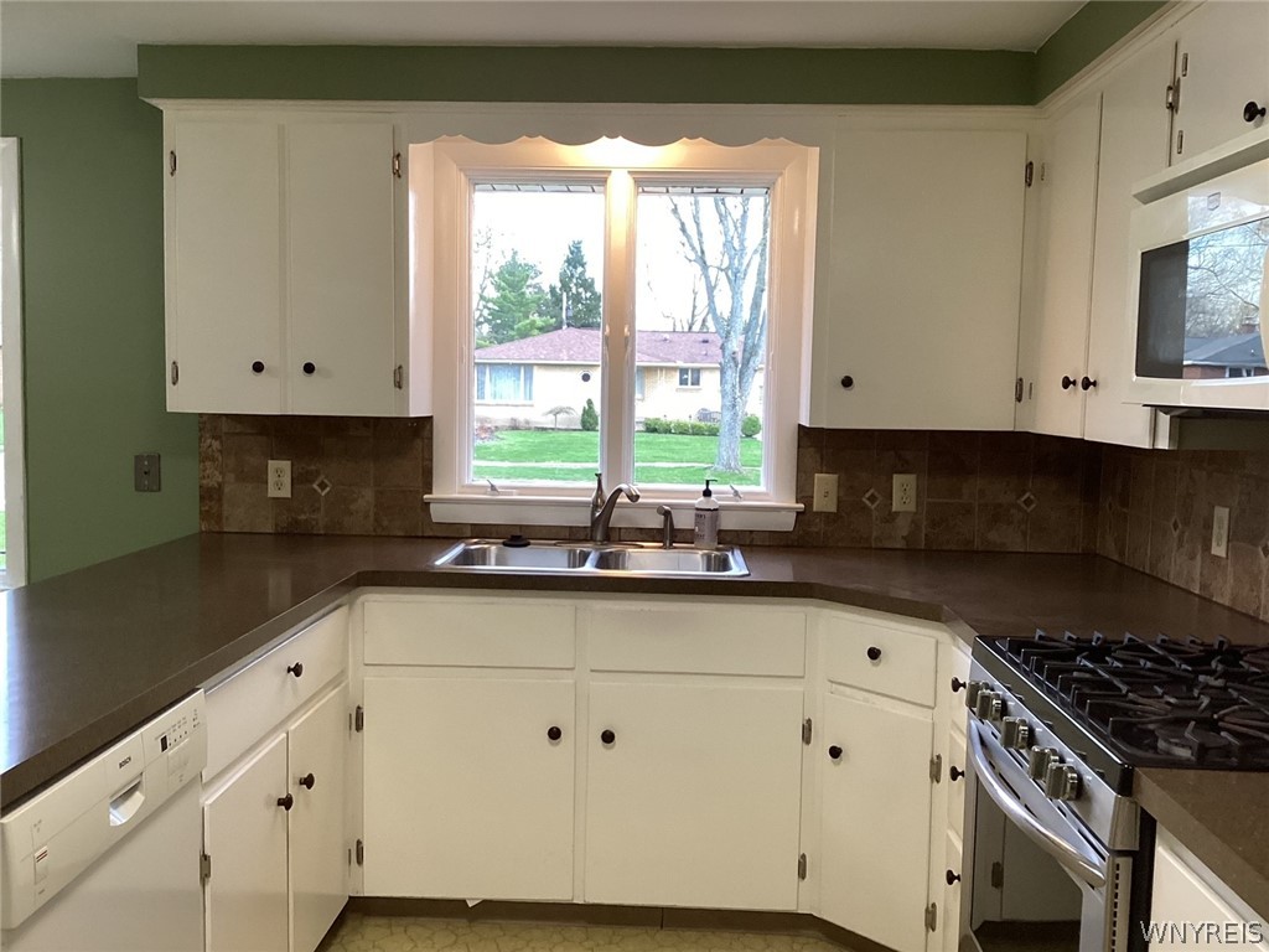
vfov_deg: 45.4
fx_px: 1136
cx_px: 634
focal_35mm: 31
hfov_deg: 58.4
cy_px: 476
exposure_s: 1/60
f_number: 2.4
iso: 125
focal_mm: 3.3
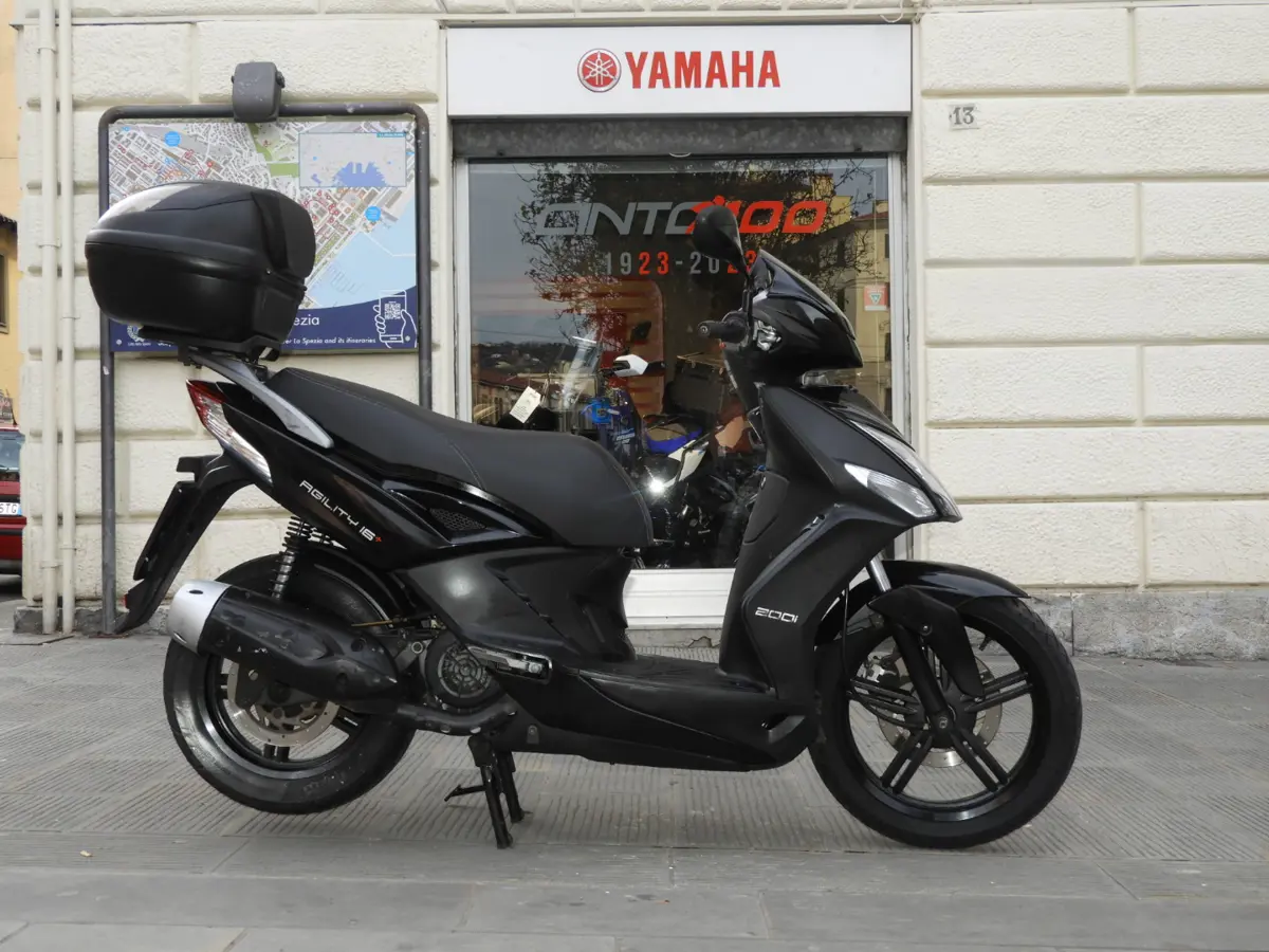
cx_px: 634
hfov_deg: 46.8
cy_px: 476
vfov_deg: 36.0
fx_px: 1466
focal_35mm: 40
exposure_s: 1/80
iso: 100
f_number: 3.8
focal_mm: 7.2
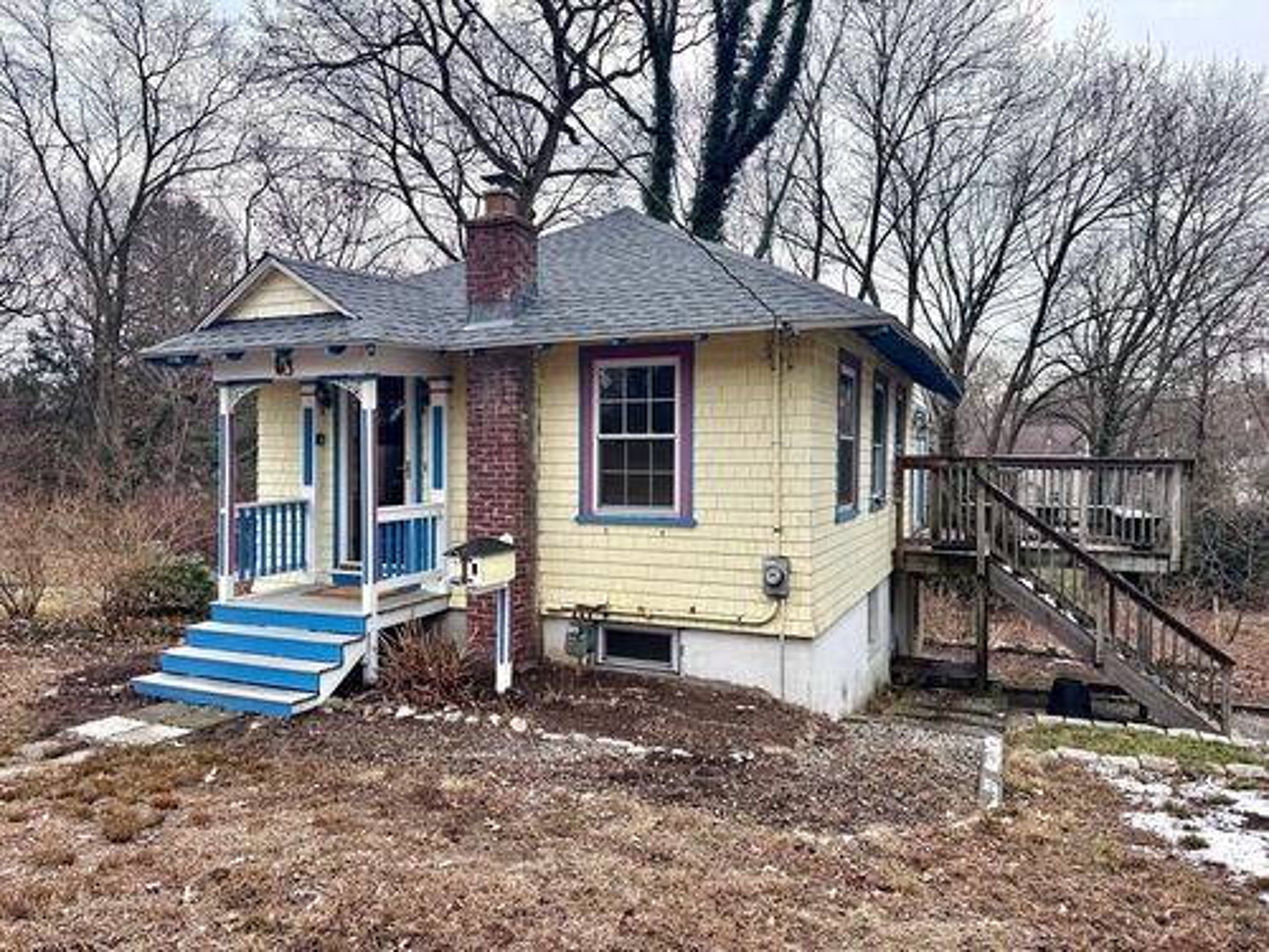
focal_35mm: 24
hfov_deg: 71.6
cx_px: 634
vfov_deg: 56.8
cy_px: 476
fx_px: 880
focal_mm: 6.76
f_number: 1.78
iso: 80
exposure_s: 1/812
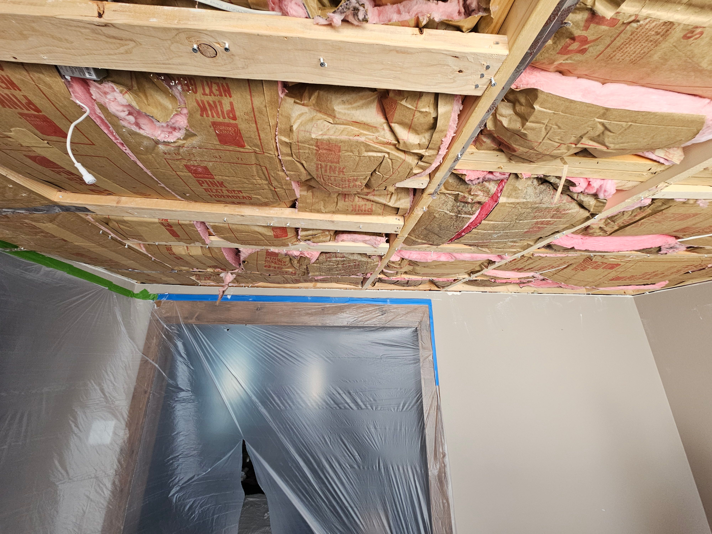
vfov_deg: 89.9
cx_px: 356
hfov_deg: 106.2
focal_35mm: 13
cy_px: 267
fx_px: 267
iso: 100
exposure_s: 1/60
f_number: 2.2
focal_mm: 2.2
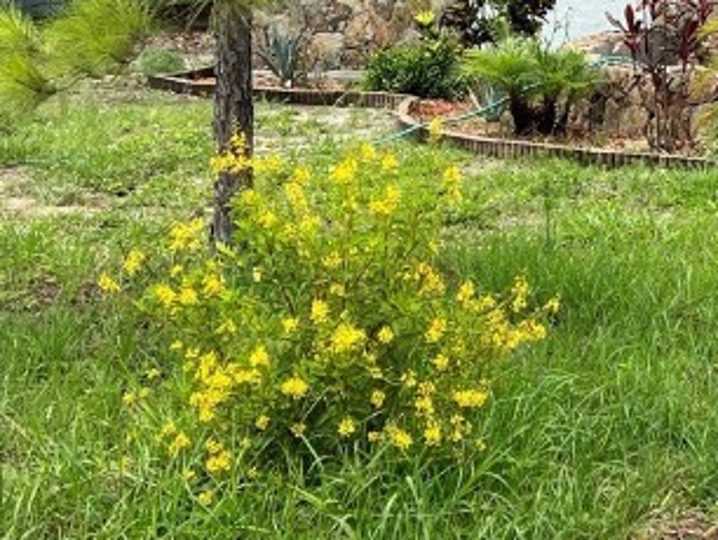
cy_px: -66
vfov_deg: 16.4
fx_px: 1806
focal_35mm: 87
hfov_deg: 21.5
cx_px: 751
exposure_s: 1/2299
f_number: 1.5
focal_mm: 5.7
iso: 50
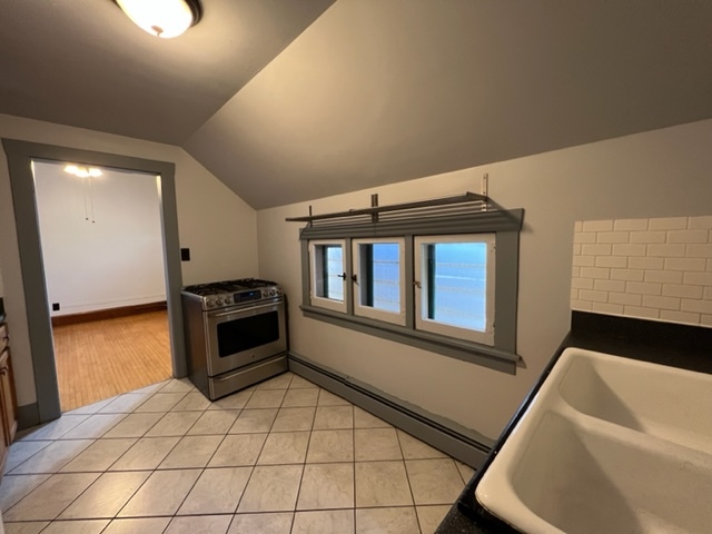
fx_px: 267
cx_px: 356
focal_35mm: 13
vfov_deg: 89.9
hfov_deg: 106.2
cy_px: 267
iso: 320
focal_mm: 1.57
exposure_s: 1/60
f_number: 1.8
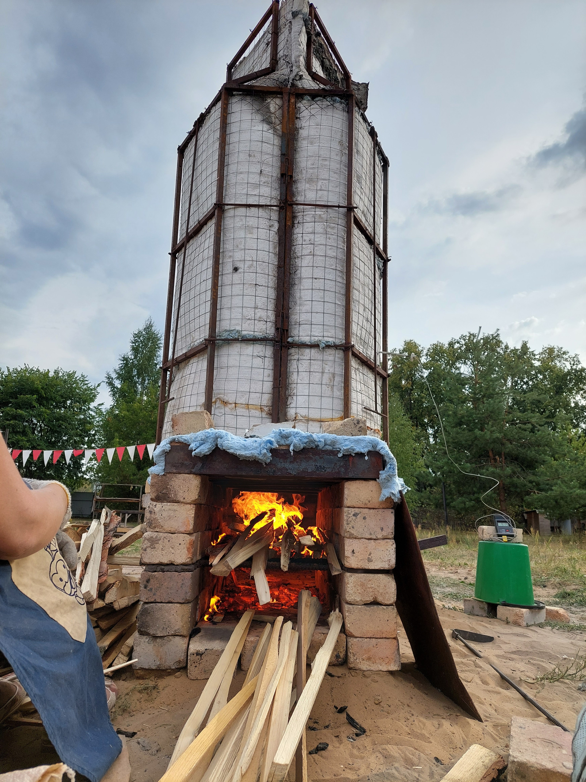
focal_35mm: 24
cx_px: 293
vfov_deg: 71.6
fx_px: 542
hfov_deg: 56.8
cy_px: 391
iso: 40
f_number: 1.8
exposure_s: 1/1223
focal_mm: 5.23
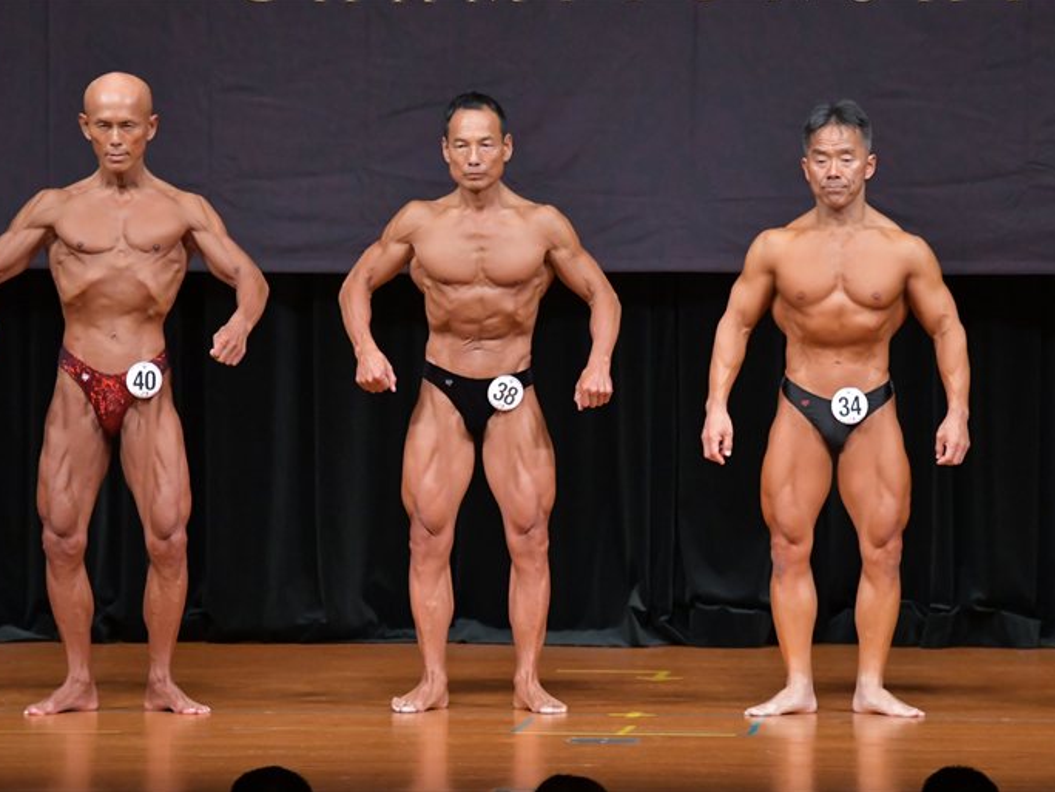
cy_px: 395
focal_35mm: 294
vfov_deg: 5.1
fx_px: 8960
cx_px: 479
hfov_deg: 6.7
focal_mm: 180
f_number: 5.6
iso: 5000
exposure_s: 1/400
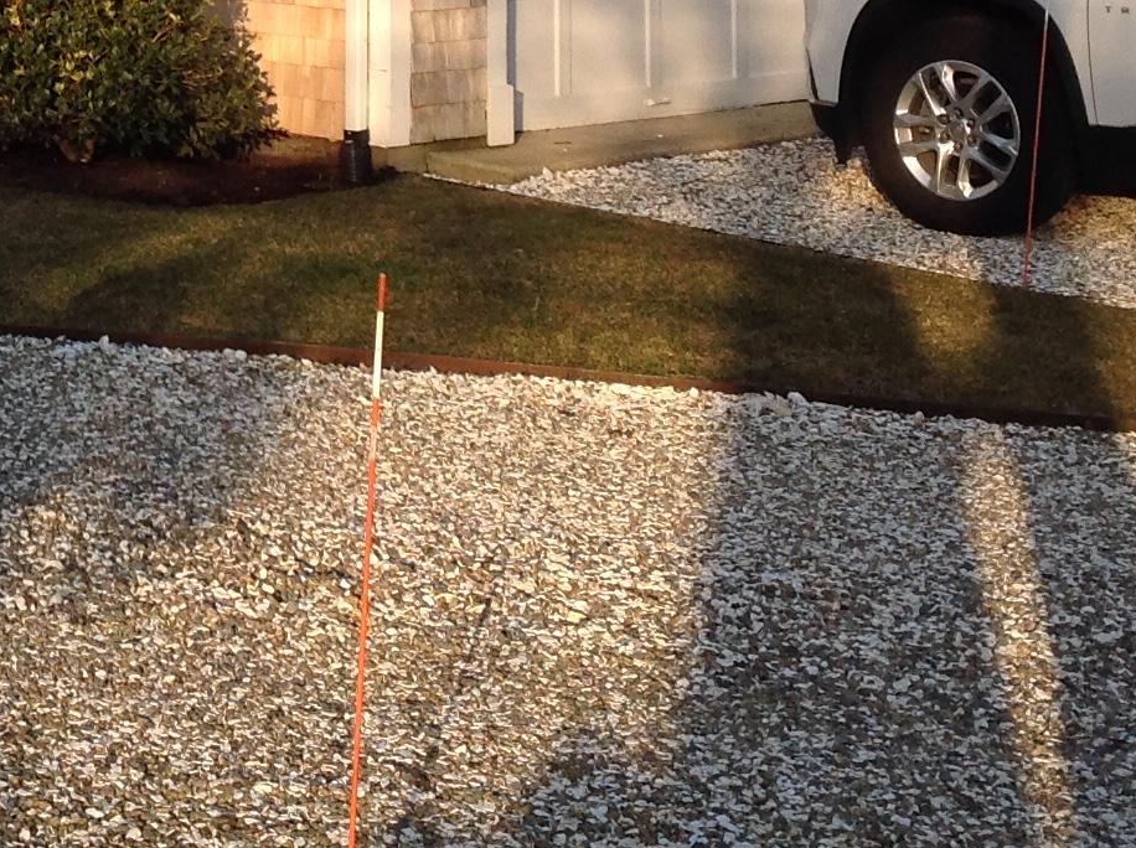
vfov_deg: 14.4
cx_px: -91
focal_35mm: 99
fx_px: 3244
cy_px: -208
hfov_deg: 19.1
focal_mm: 4.28
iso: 50
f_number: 2.4
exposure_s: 1/737
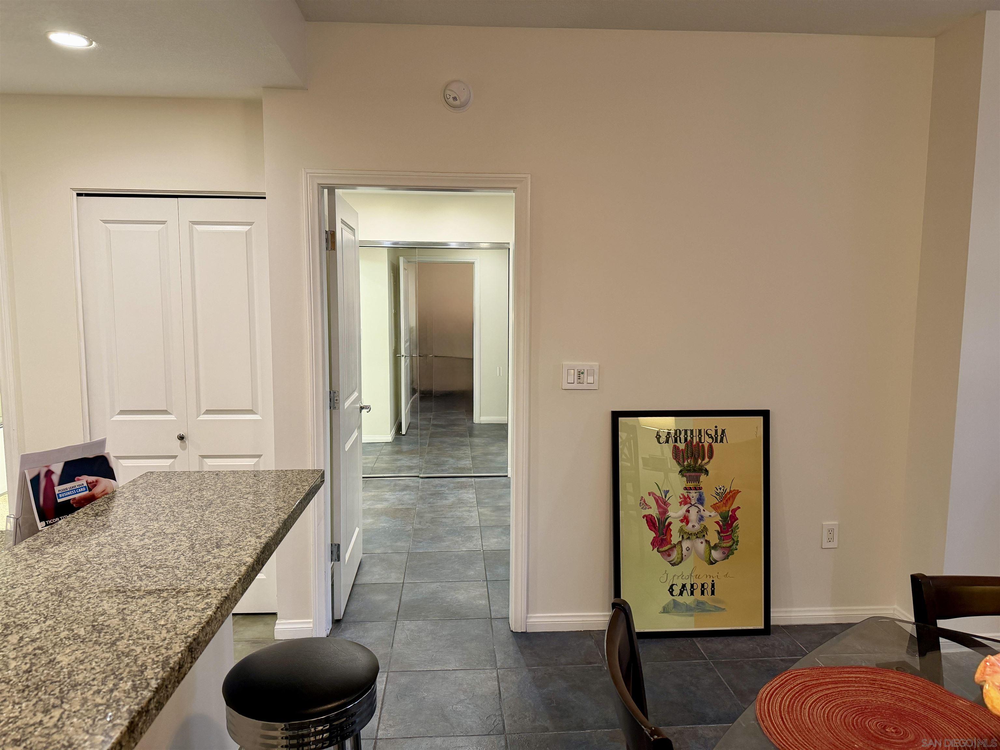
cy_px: 375
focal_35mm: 24
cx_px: 500
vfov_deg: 56.8
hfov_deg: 71.6
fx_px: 693
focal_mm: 6.76
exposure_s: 1/60
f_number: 1.78
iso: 250
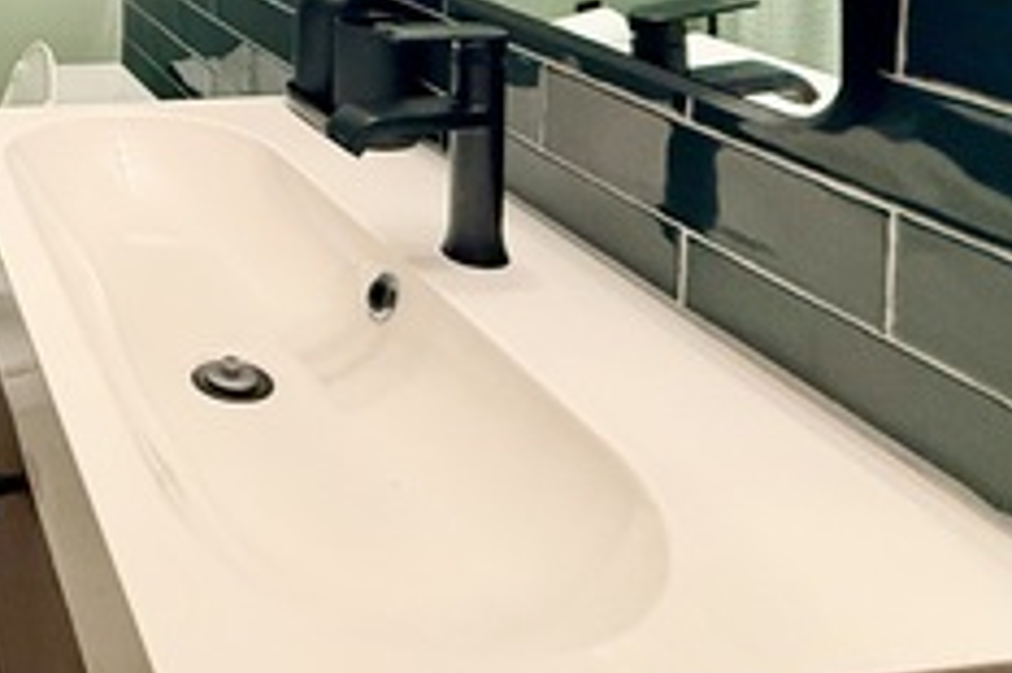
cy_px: -191
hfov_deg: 41.3
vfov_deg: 27.9
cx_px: -30
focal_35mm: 40
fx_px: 1124
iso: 320
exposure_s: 1/60
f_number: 2.2
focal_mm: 2.22
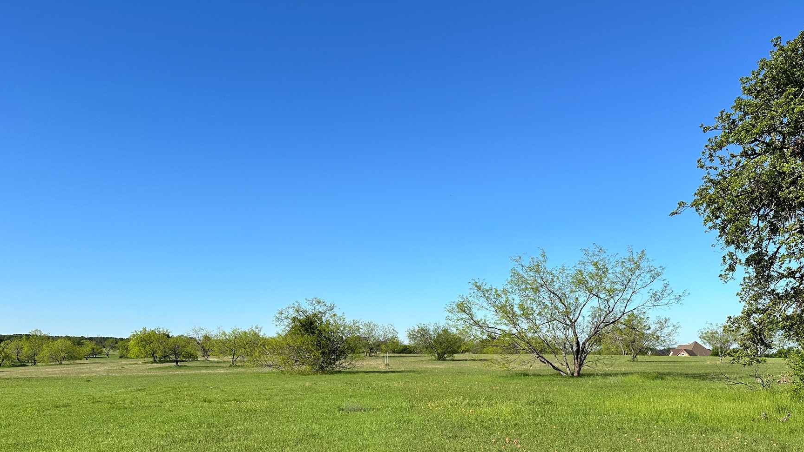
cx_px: 439
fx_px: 661
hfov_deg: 62.5
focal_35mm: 31
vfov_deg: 36.7
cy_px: 349
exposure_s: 1/5000
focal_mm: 6.86
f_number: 1.78
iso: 80
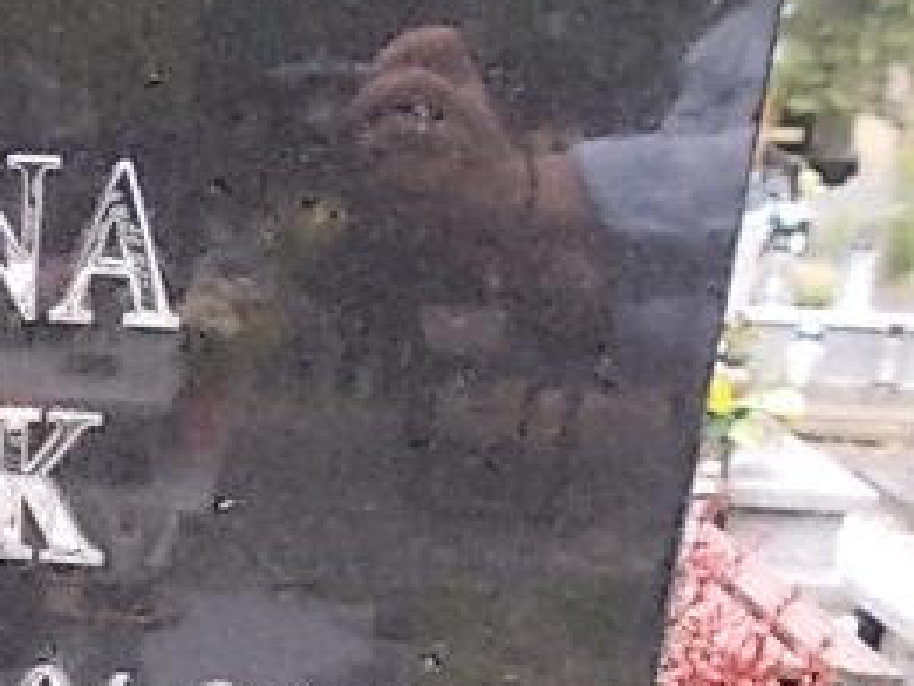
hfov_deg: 27.7
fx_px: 1690
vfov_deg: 22.0
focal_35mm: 64
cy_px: 707
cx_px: -81
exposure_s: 1/40
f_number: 3.2
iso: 80
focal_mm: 4.6
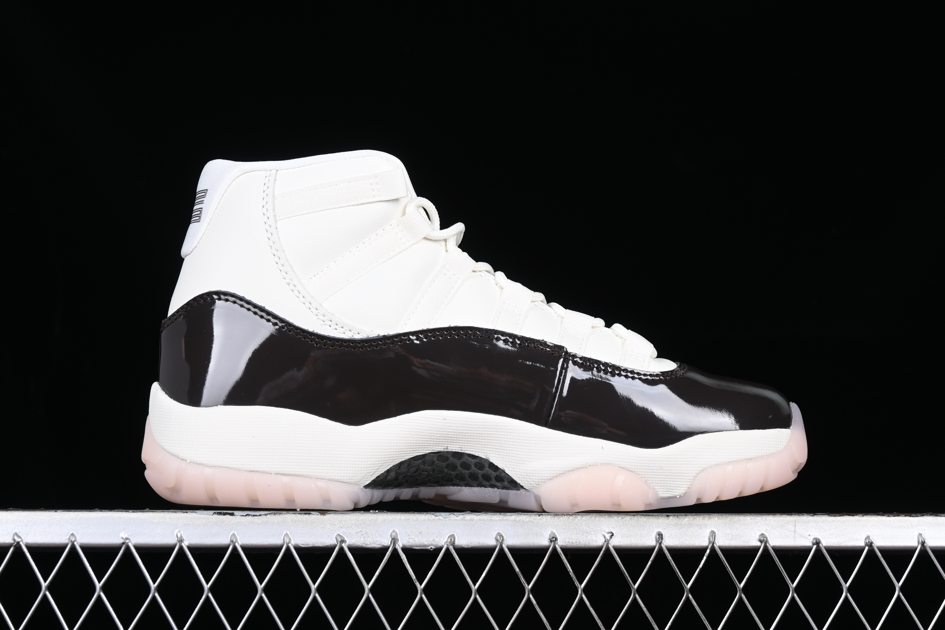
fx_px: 1890
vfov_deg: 18.9
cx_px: 472
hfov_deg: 28.1
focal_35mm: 72
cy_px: 315
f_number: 8
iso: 160
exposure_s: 1/80
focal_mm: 48
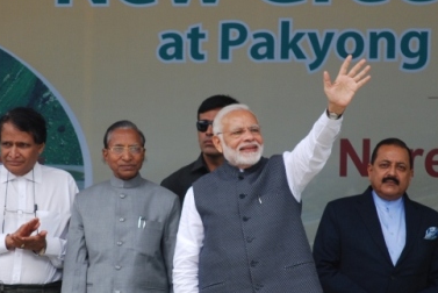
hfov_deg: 5.4
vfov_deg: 3.6
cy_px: 215
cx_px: 194
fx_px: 4651
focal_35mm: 382
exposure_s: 1/200
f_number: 4.8
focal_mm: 120
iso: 200
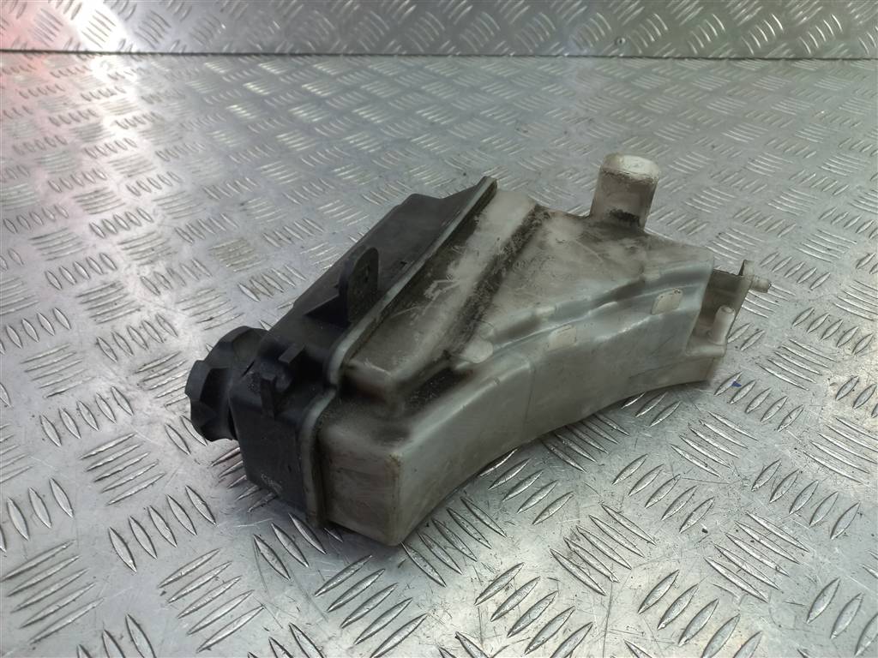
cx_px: 439
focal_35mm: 25
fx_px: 634
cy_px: 329
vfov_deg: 54.9
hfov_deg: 69.4
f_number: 1.8
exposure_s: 1/50
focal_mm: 4.6
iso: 64
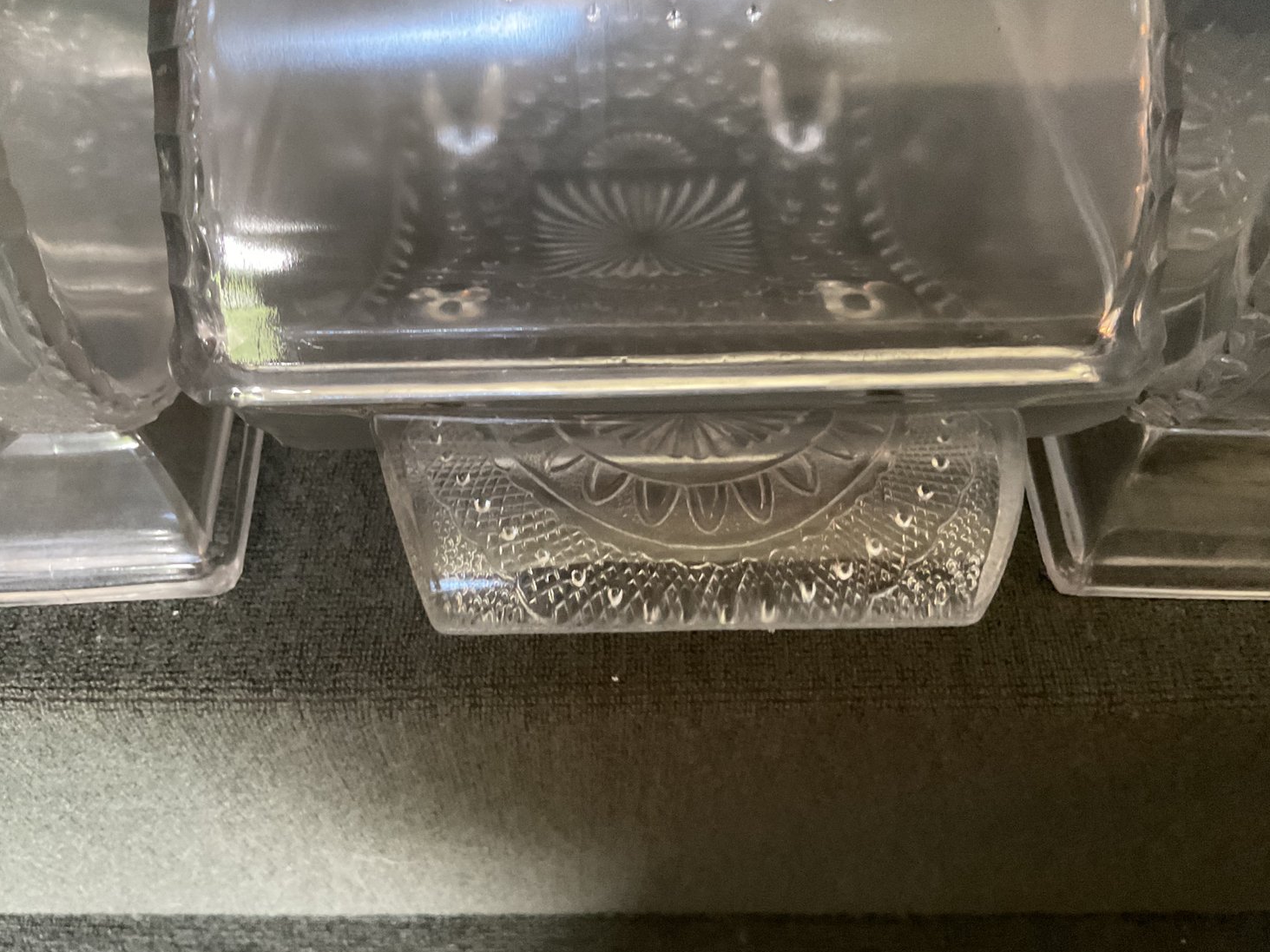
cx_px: 628
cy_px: 486
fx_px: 1101
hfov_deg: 60.0
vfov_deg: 46.8
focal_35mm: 30
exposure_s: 1/30
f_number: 1.8
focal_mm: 3
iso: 500
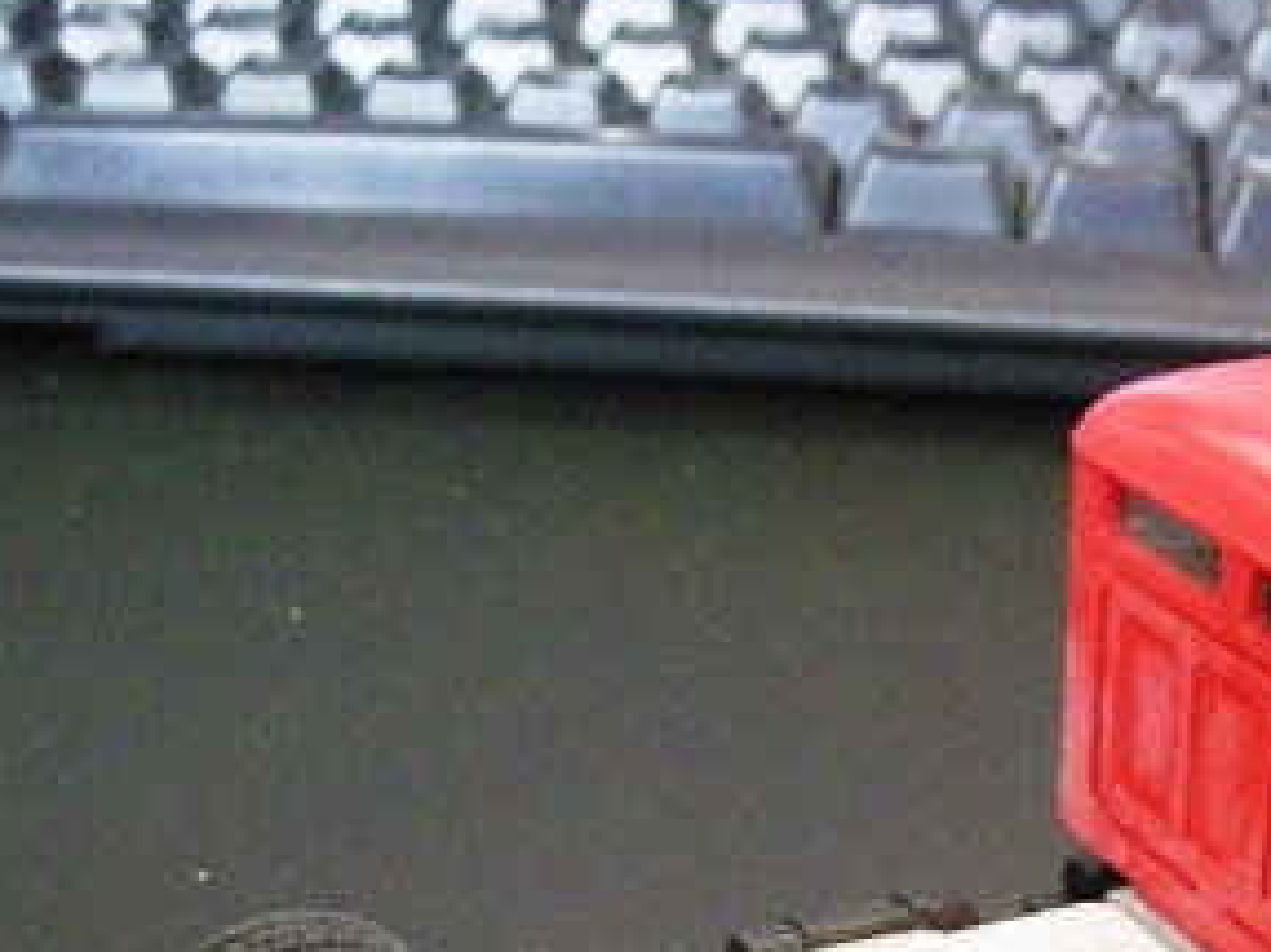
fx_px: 2863
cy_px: 996
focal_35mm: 78
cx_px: 1191
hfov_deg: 24.2
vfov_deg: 18.3
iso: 637
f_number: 2.8
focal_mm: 5.7
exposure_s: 1/8
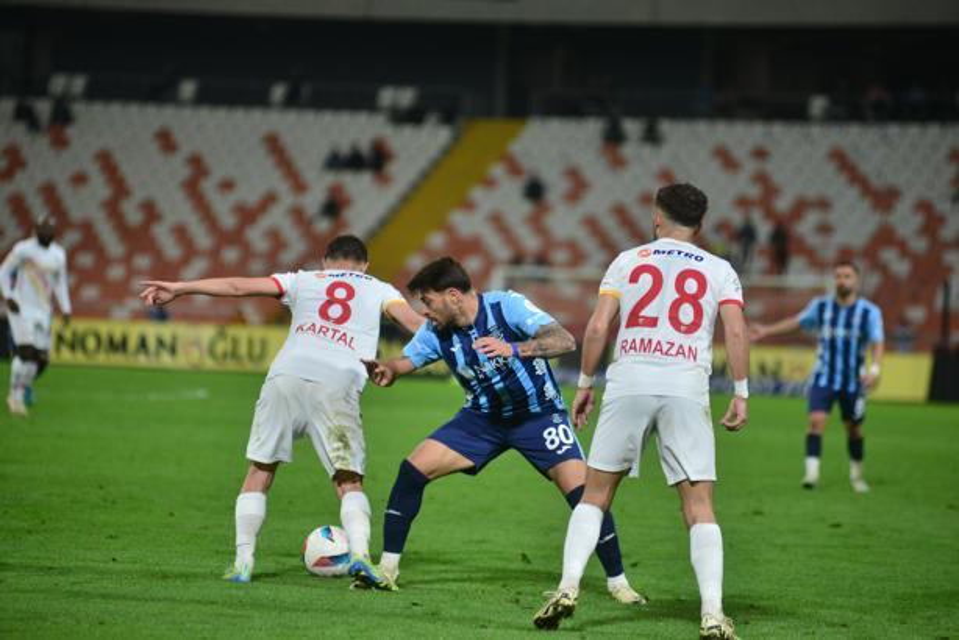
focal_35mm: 200
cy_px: 320
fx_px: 5330
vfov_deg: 6.9
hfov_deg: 10.3
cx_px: 480
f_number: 3.2
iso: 1250
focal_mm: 200
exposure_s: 1/2000
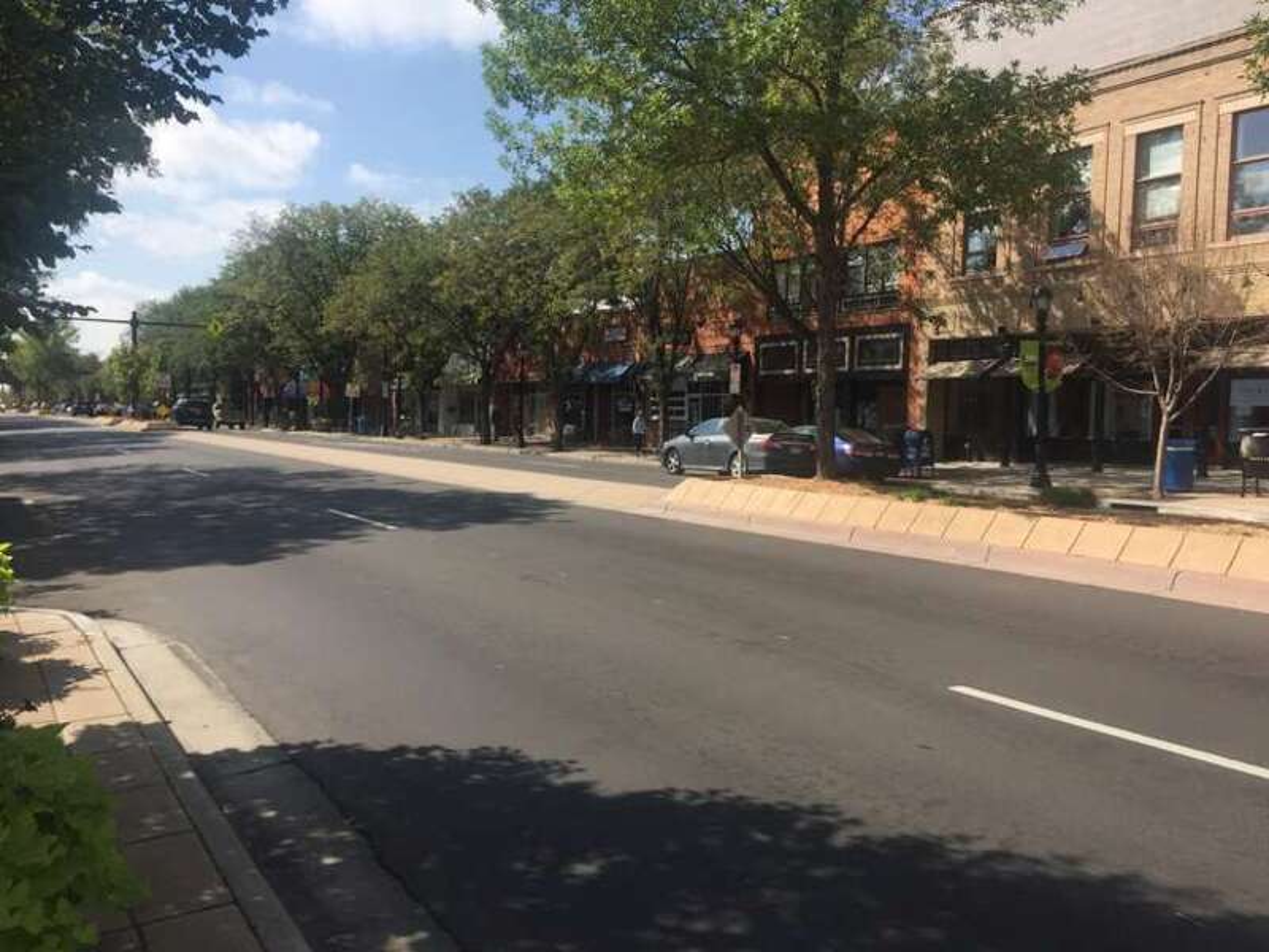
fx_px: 1063
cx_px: 634
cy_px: 476
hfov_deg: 61.7
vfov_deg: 48.2
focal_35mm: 29
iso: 32
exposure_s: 1/2198
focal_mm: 4.15
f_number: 2.2
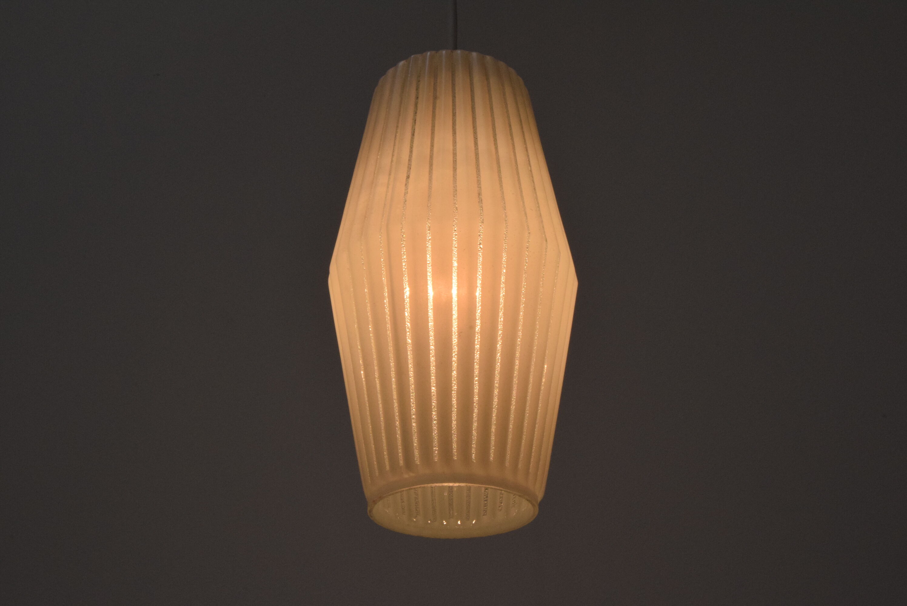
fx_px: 1324
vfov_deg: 25.8
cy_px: 303
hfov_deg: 37.8
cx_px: 454
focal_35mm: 52
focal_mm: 35
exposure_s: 1/100
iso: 1600
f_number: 29
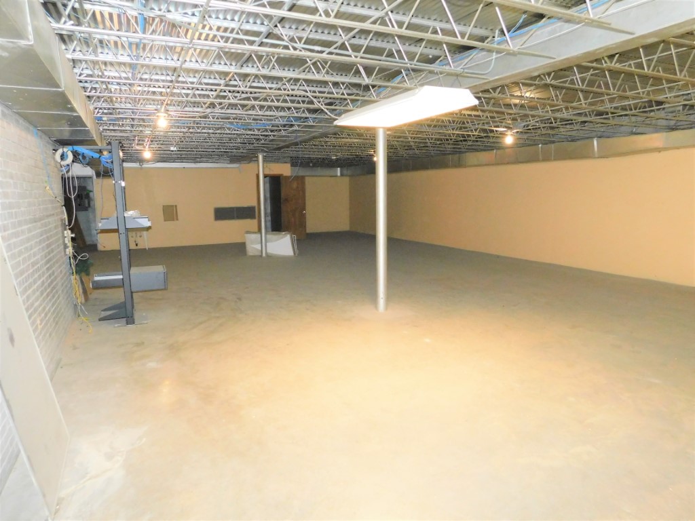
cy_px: 260
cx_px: 348
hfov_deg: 73.9
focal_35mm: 23
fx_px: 462
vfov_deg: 58.9
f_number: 3
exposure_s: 1/30
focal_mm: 4
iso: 720
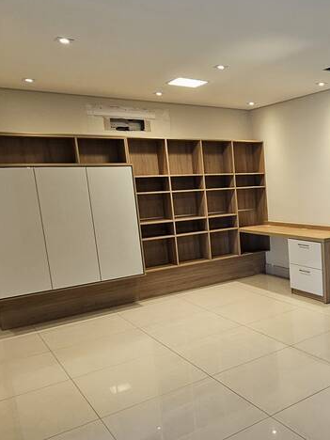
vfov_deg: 59.6
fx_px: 381
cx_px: 318
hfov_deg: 41.6
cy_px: 256
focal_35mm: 30
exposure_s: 1/60
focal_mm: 2.2
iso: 100
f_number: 2.2
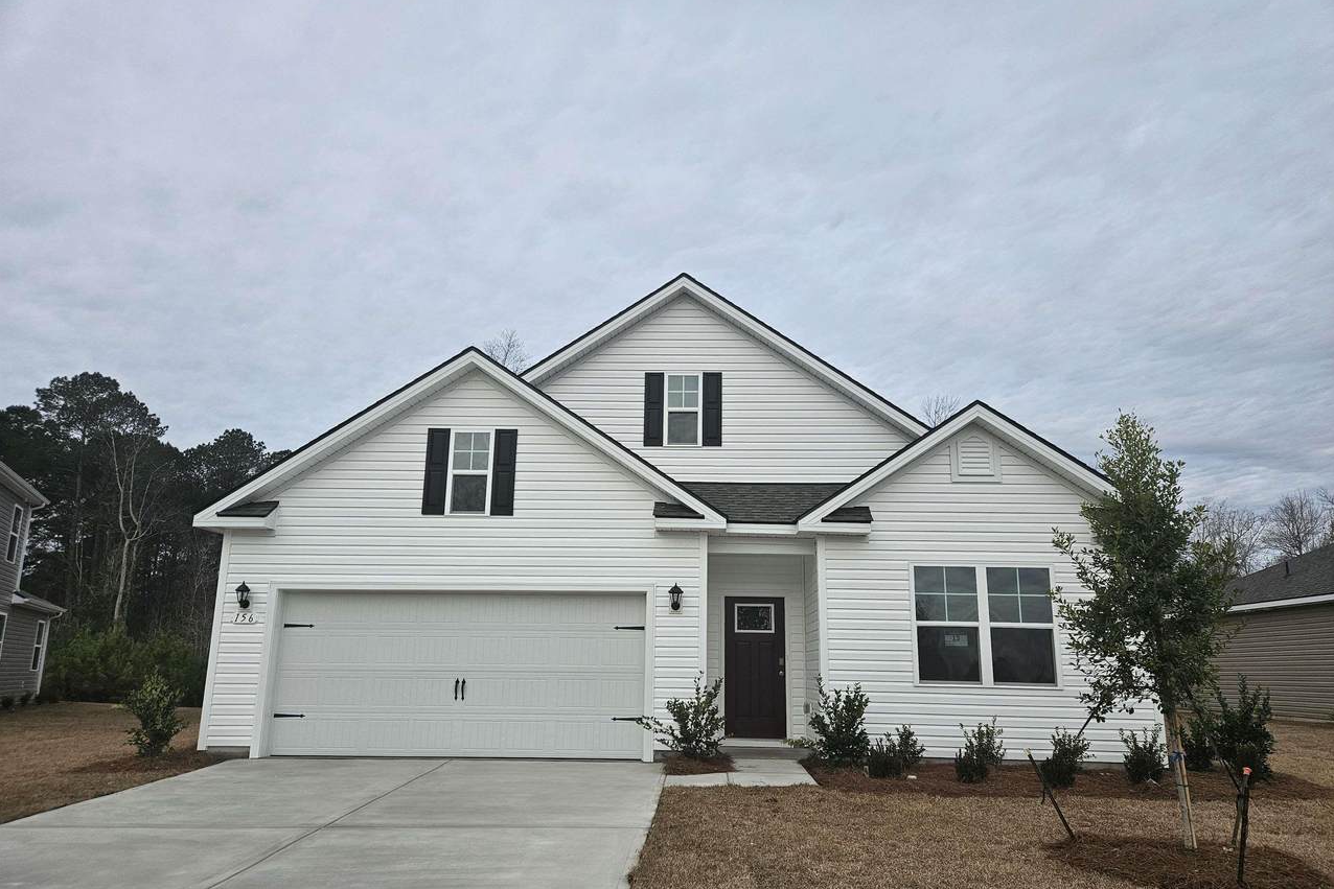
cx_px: 668
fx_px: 889
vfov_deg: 53.1
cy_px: 489
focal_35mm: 24
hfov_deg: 73.7
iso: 40
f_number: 1.8
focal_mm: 5.4
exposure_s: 1/2000
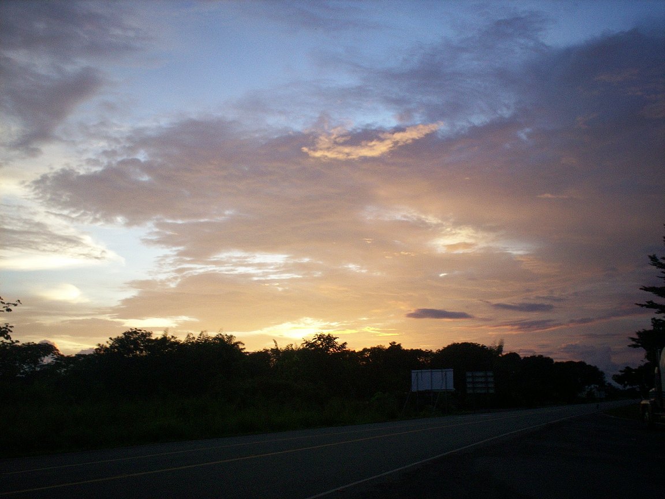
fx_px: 692
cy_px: 250
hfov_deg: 51.4
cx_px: 332
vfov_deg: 39.7
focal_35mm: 36
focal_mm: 6
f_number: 4.5
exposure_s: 1/70.6
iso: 100
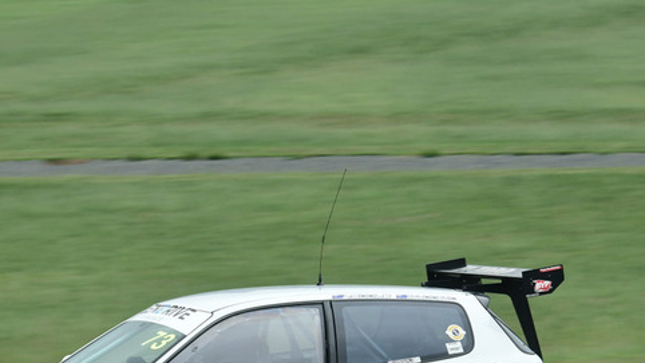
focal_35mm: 352
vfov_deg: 3.4
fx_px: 6017
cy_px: 340
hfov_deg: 6.1
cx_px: 183
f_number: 11
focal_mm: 135
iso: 800
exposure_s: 1/250
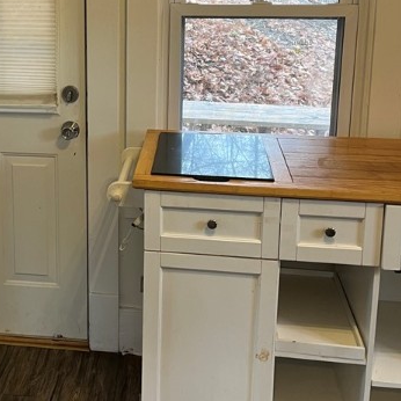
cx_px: 96
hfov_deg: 32.7
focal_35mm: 51
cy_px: 87
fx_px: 668
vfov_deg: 32.6
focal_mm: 5.1
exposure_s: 1/60
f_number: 1.6
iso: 80
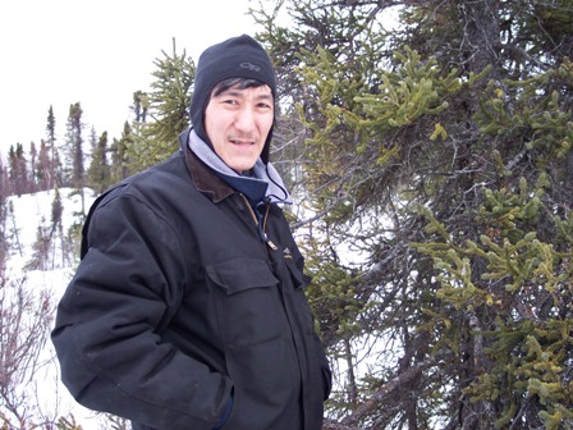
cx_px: 286
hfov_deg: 49.0
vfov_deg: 37.7
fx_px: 629
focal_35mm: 38
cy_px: 215
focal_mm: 8
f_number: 2.8
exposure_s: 1/125
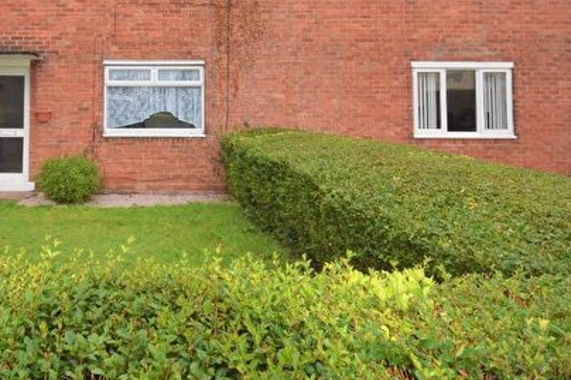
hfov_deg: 65.4
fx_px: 412
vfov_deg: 47.0
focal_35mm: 26
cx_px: 146
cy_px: 78
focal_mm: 10
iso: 100
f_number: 6.3
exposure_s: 1/200
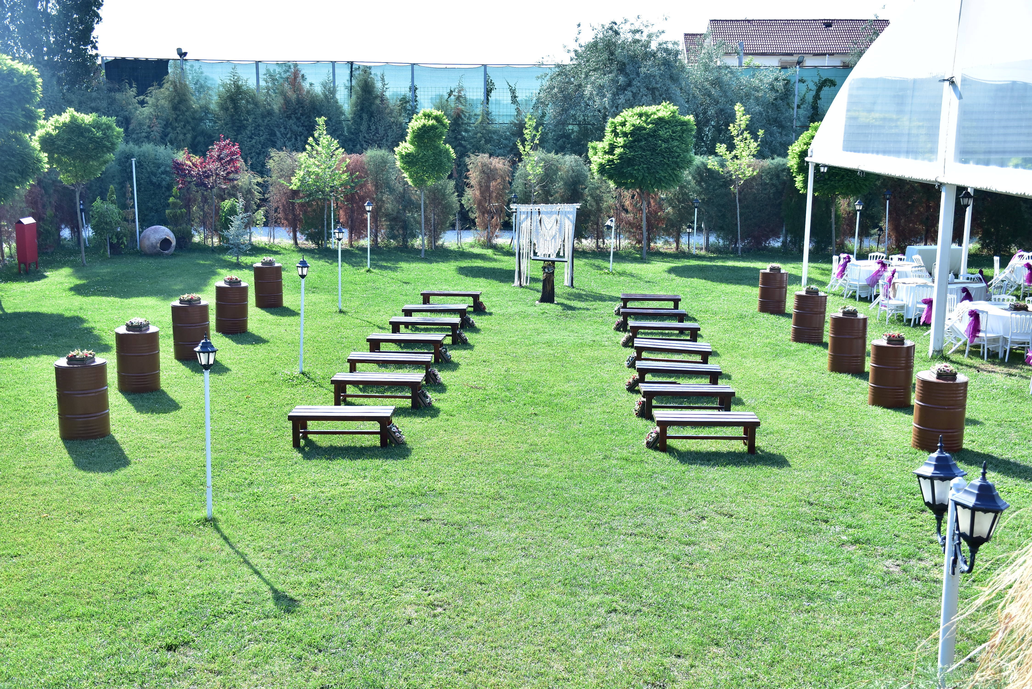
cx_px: 516
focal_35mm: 45
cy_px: 344
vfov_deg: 29.9
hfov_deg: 43.6
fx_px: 1290
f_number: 6.3
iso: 160
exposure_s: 1/320
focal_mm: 30
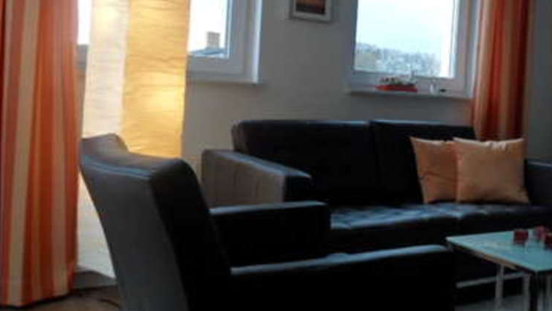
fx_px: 615
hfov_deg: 45.9
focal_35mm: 42
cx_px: 440
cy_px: 120
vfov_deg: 28.3
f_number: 3.2
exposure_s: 1/45
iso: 100
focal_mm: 3.9
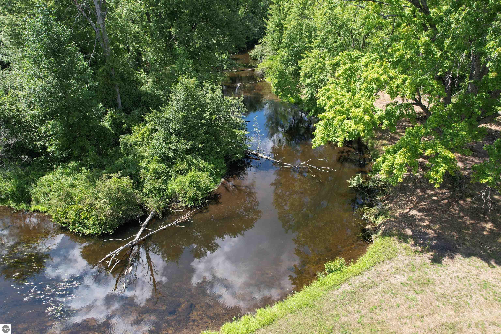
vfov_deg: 57.2
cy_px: 167
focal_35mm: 22
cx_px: 250
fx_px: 306
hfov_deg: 78.6
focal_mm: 8.38
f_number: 2.8
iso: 100
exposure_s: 1/500
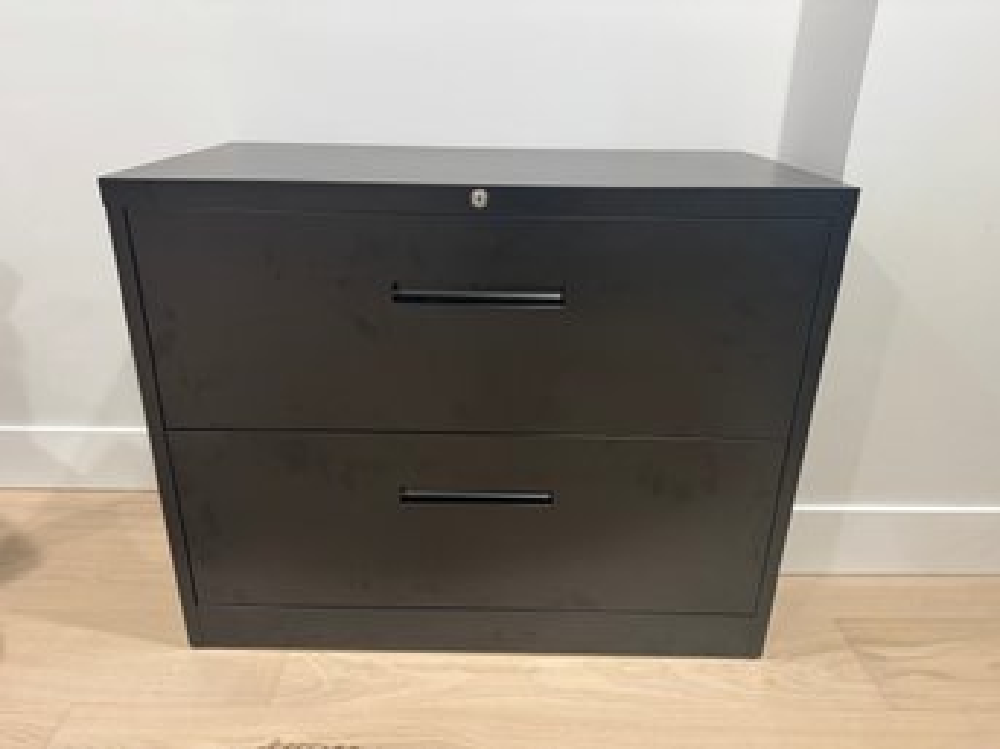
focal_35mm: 24
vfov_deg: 56.8
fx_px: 693
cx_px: 500
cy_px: 374
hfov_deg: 71.6
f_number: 1.78
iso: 400
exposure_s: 1/60
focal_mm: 6.86
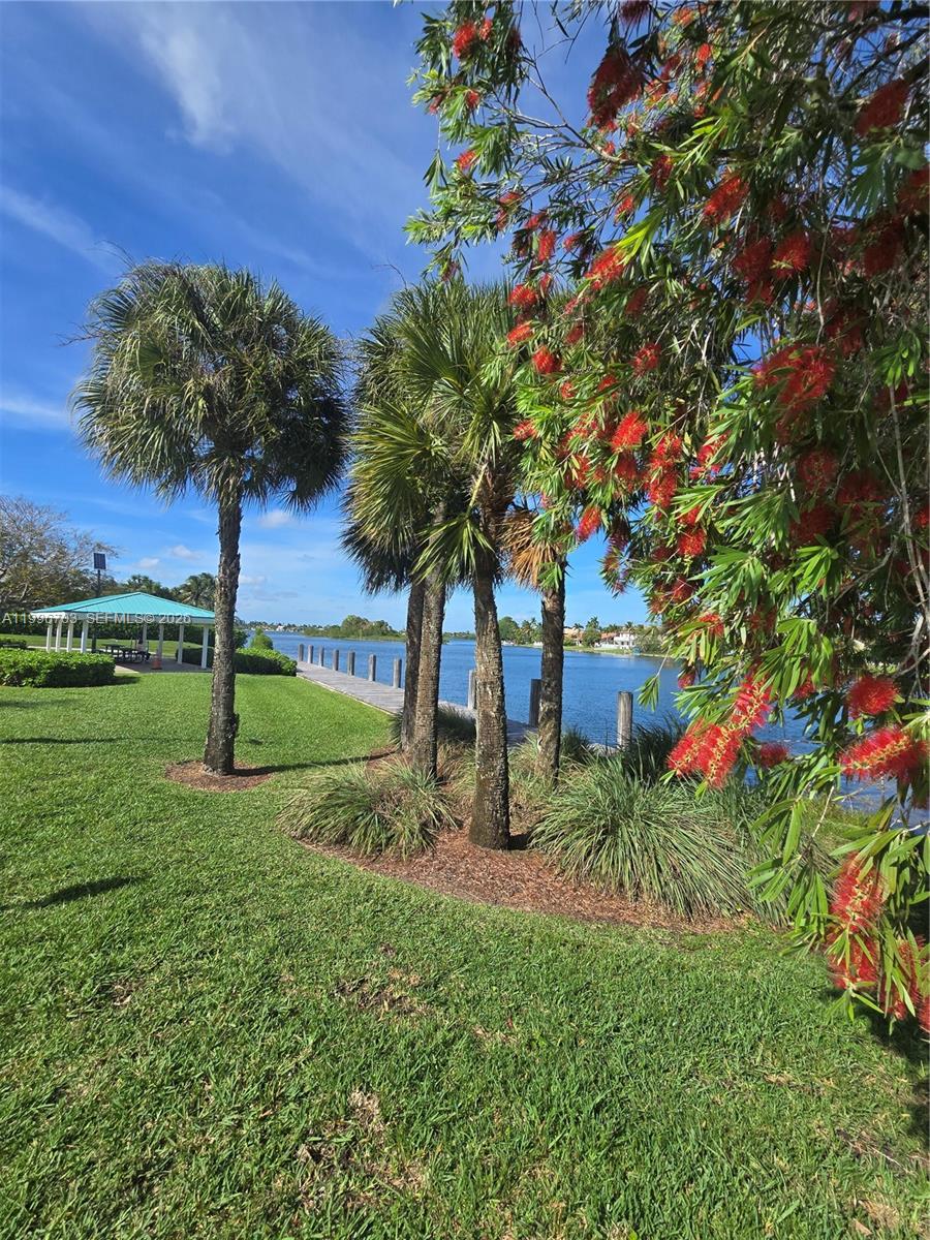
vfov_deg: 106.2
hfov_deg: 89.9
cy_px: 620
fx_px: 466
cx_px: 465
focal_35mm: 13
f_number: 2.2
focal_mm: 2.2
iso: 50
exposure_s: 1/1920
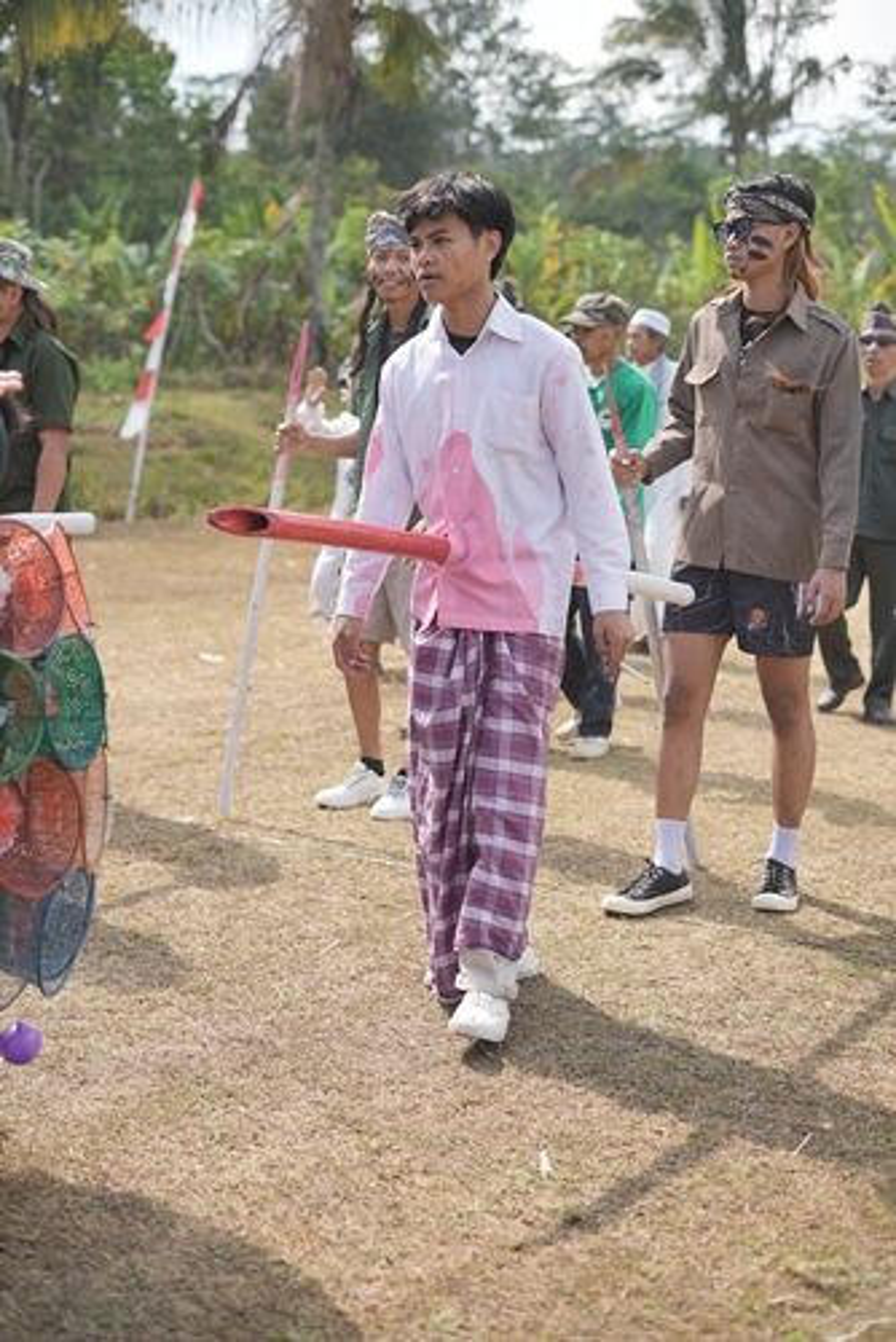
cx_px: 448
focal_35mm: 50
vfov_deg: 39.6
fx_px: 1864
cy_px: 671
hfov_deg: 27.0
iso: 100
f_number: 2.8
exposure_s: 1/800
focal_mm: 50
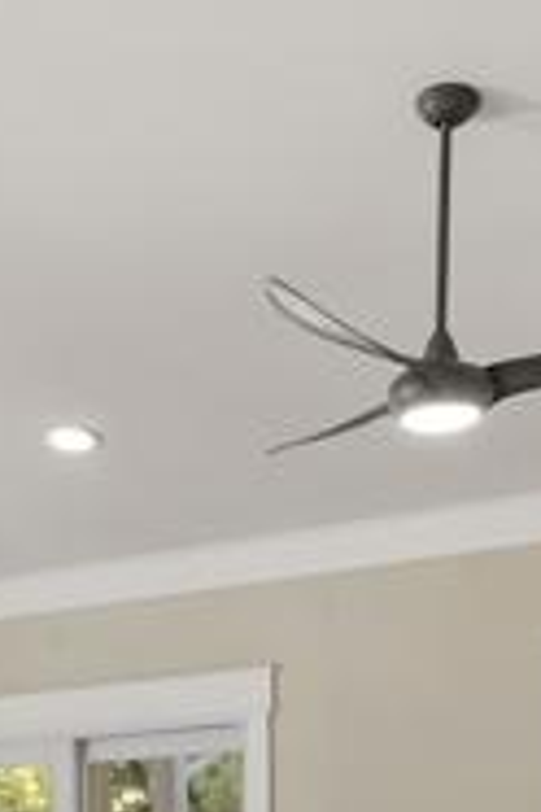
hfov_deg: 13.8
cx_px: -449
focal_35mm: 88
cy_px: 930
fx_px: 1984
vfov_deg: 21.7
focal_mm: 16
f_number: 8
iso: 500
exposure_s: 1/5
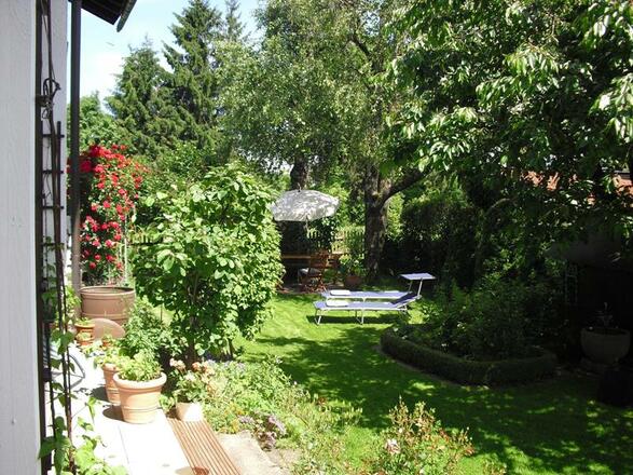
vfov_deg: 39.6
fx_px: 658
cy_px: 238
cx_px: 316
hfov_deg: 51.4
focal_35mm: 36
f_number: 7.8
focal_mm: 6.3
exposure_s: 1/80
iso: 100
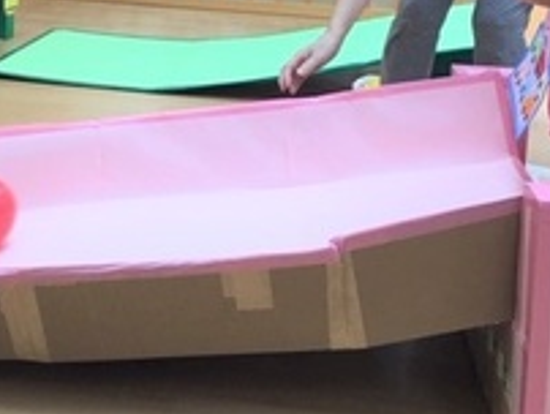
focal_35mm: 64
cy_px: -3
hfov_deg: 30.0
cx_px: 191
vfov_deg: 22.1
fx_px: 1018
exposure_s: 1/120
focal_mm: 3.3
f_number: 2.4
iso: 32
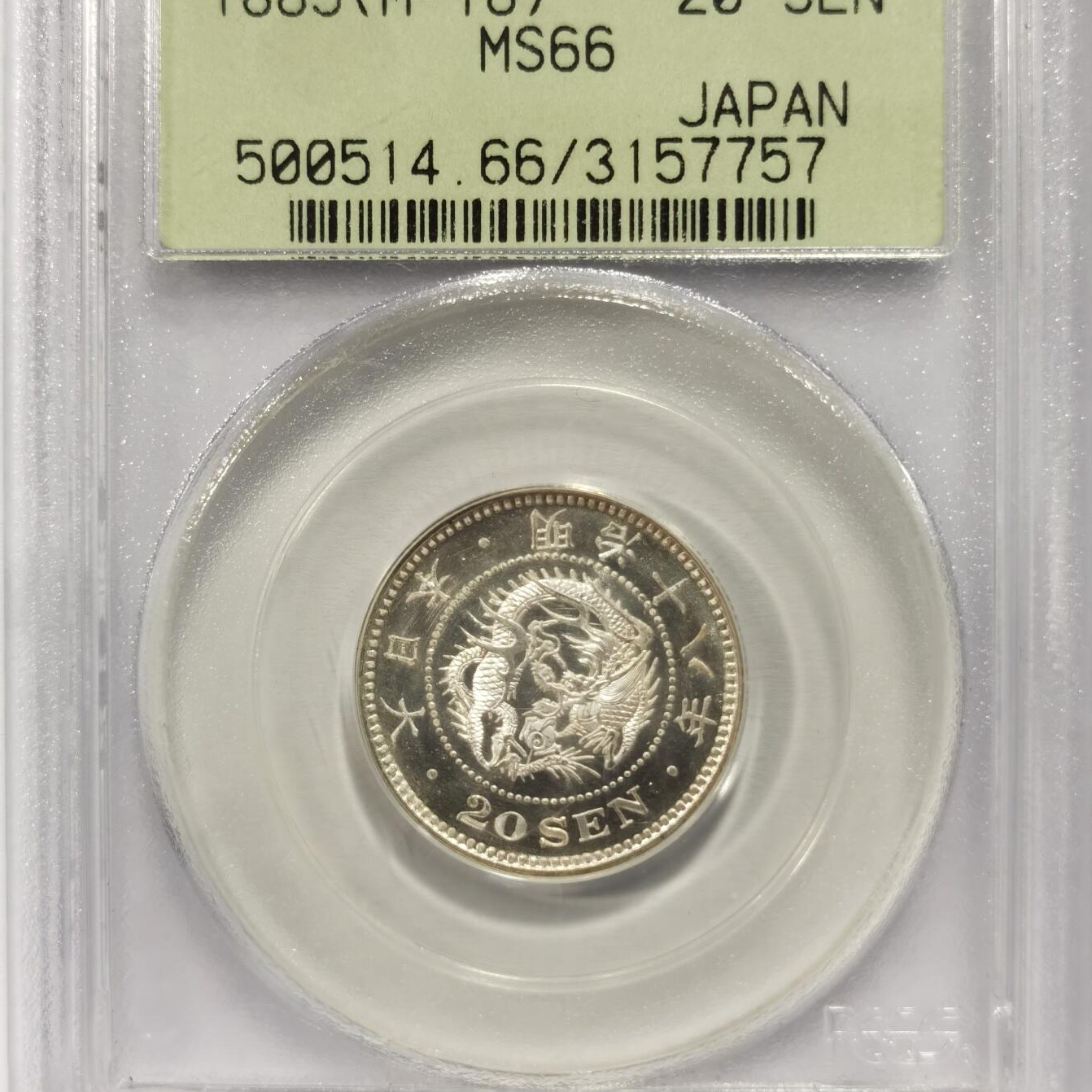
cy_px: 469
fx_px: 2284
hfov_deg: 26.9
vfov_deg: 26.9
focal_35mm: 64
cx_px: 546
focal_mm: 5.56
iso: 125
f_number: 16
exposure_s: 1/100
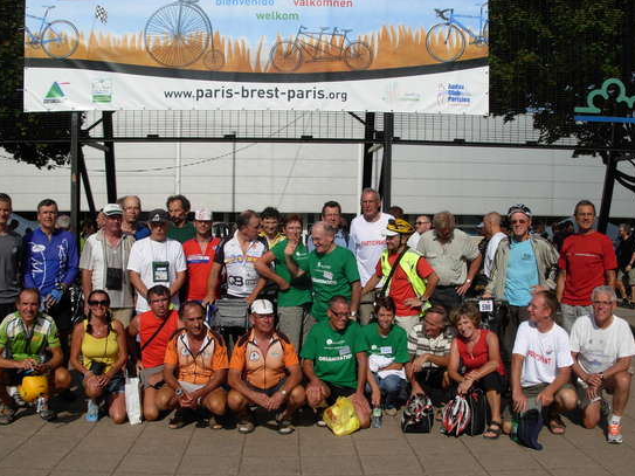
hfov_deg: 44.8
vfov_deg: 34.3
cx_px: 309
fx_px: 770
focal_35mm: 42
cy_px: 261
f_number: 4.9
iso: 79
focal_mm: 6.3
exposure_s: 1/1149
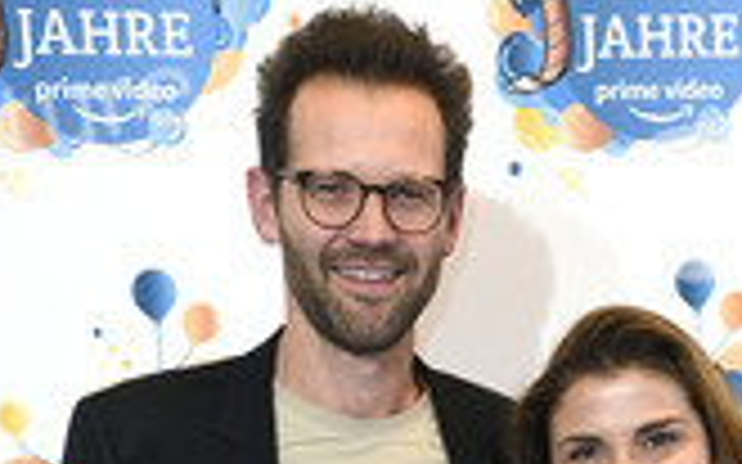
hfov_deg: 16.3
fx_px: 2588
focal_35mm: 128
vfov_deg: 9.7
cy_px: 851
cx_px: 468
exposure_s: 1/125
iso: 1000
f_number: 5
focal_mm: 52
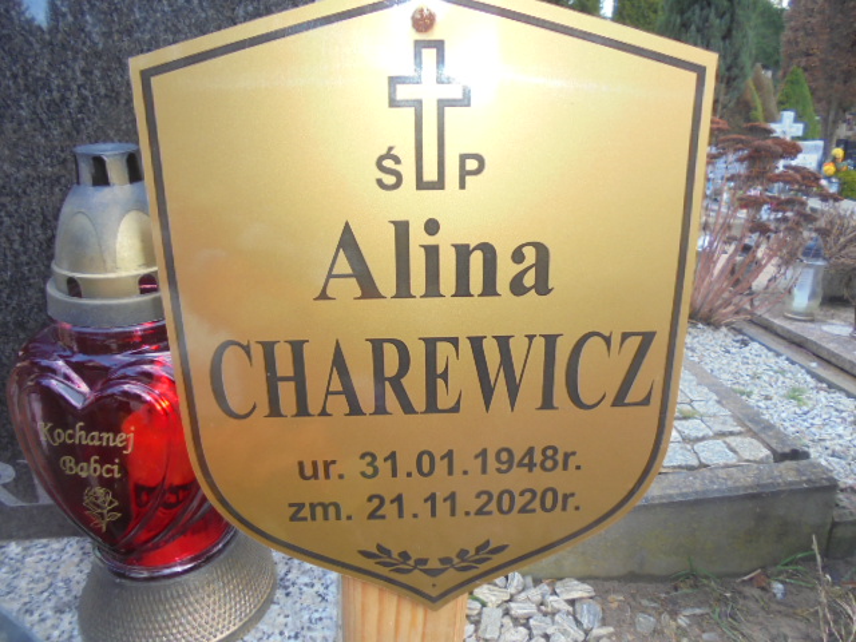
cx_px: 428
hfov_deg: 67.3
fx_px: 643
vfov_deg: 53.1
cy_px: 321
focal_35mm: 26
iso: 100
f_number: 3.5
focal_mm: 4.6
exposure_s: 1/50
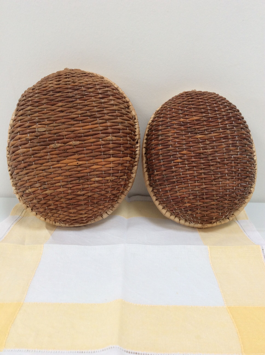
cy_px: 178
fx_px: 327
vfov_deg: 56.9
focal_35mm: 32
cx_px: 132
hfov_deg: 44.1
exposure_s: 1/25
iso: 32
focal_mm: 3.3
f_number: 2.4
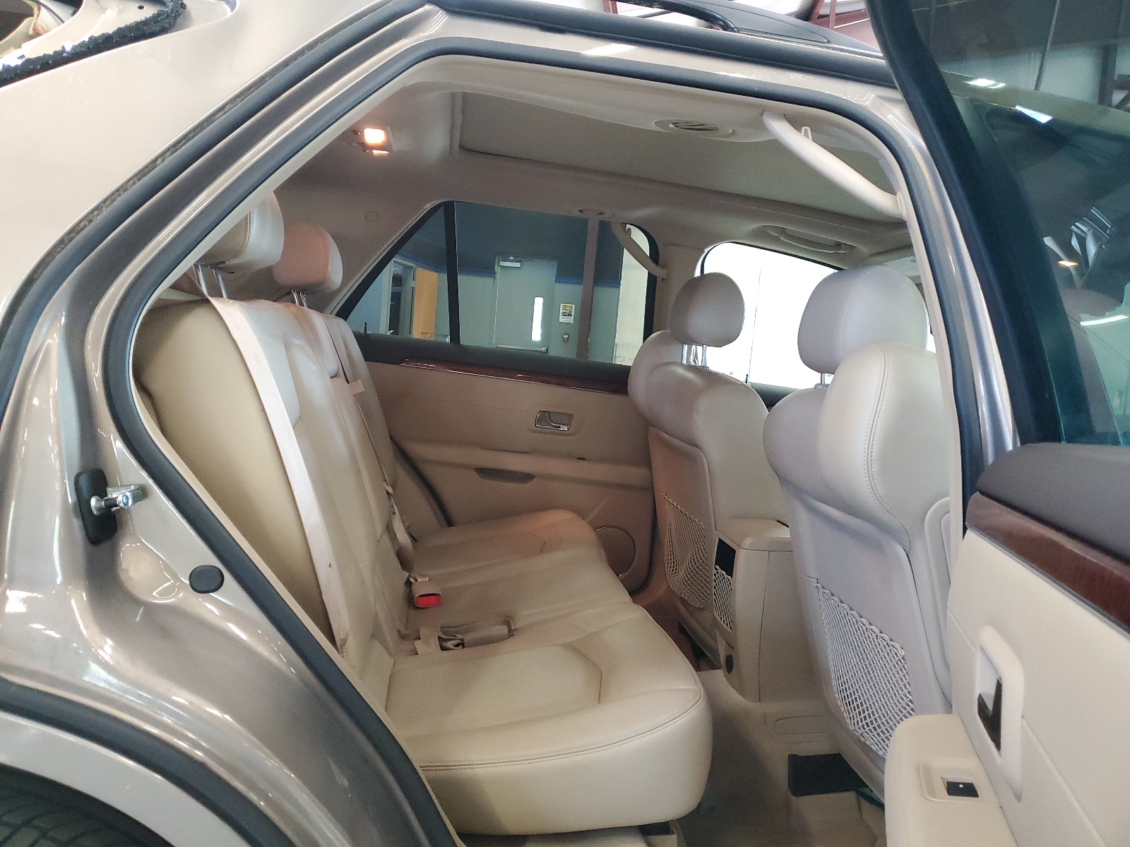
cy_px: 424
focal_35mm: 26
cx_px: 565
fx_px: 849
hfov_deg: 67.3
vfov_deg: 53.1
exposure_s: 1/60.2
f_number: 1.5
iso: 397
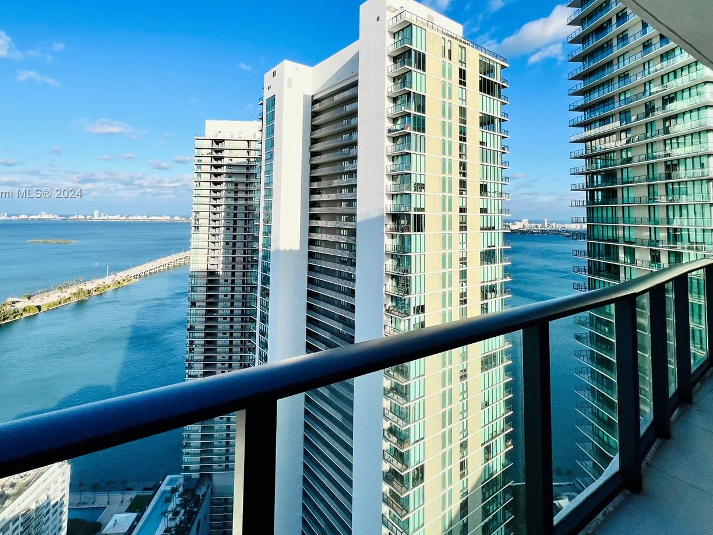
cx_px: 362
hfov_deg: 91.0
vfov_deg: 73.2
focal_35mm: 17
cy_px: 194
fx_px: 350
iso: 32
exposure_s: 1/2096
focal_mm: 1.57
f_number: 1.8
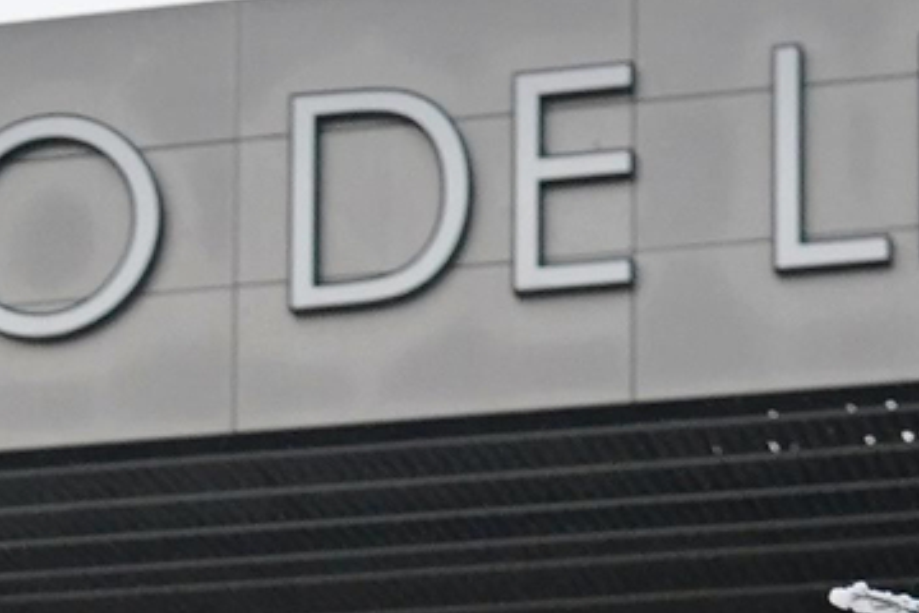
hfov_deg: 9.9
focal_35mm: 200
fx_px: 5105
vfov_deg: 6.6
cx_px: -528
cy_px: 1363
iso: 800
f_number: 4.5
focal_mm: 24
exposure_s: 1/160
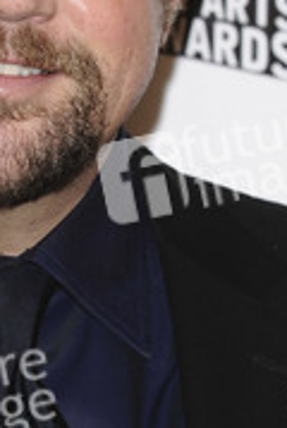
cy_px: 48
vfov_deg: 7.7
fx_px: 3192
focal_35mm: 268
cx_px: 4
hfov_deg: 5.1
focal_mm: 80
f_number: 4.5
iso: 320
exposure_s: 1/160
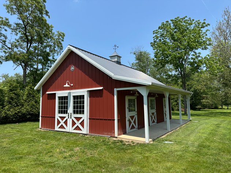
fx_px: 160
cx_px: 116
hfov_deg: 71.6
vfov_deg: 56.8
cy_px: 86
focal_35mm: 24
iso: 80
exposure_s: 1/3472
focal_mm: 6.86
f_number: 1.78
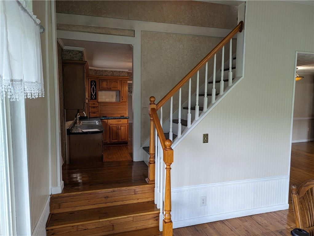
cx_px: 157
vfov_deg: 56.9
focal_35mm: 24
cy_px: 118
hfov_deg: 71.5
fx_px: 218
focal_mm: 6.81
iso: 48
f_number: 1.85
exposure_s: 1/43.8
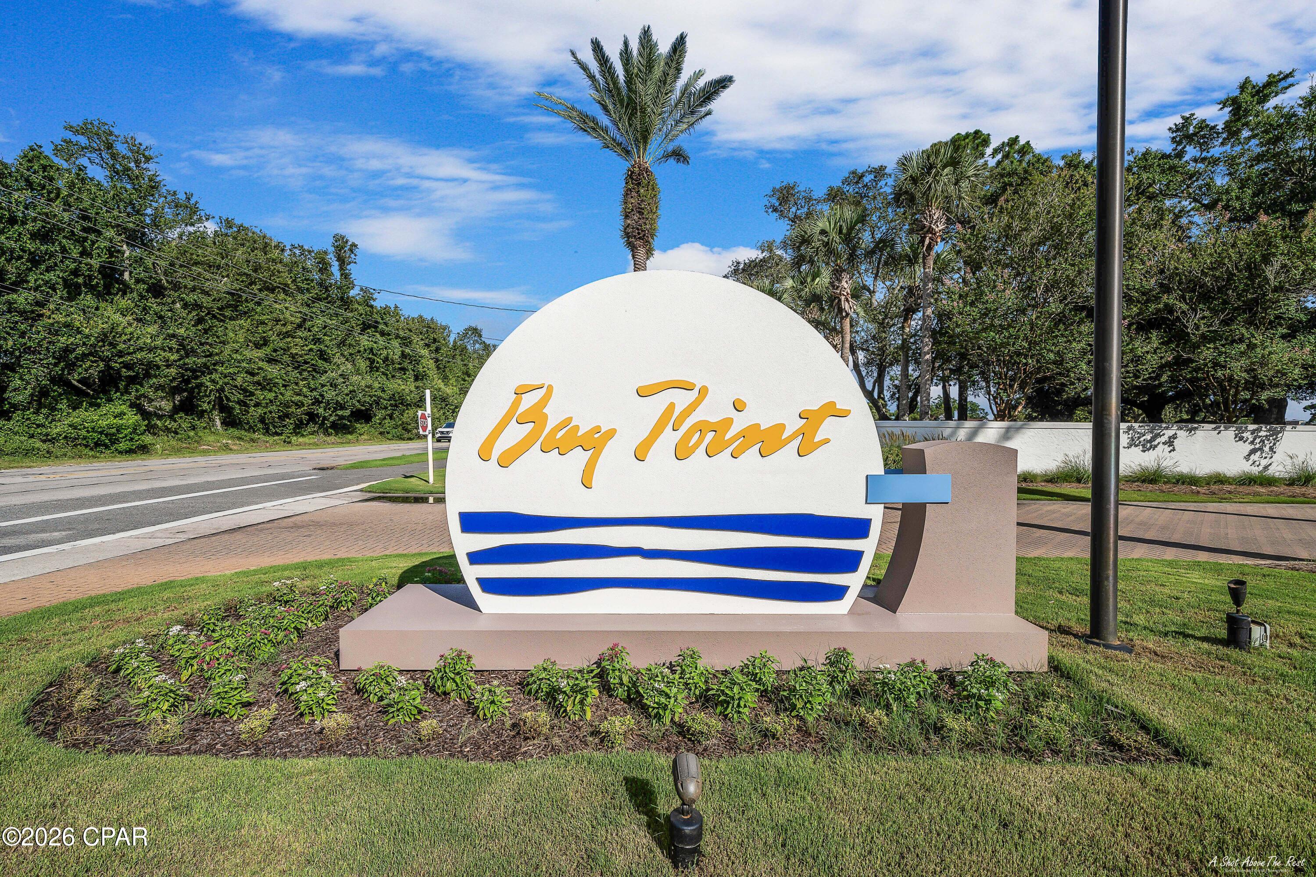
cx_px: 658
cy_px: 438
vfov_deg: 77.3
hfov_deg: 100.4
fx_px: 548
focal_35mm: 15
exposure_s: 1/320
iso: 100
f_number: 10
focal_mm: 15
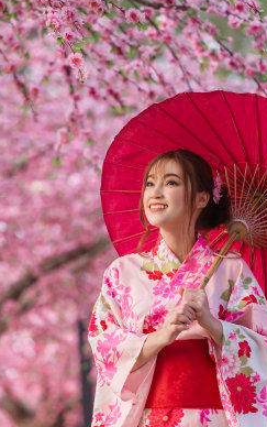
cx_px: 89
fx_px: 3569
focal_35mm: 307
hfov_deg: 4.3
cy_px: 211
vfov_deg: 6.8
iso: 500
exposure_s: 1/160
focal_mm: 191
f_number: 4
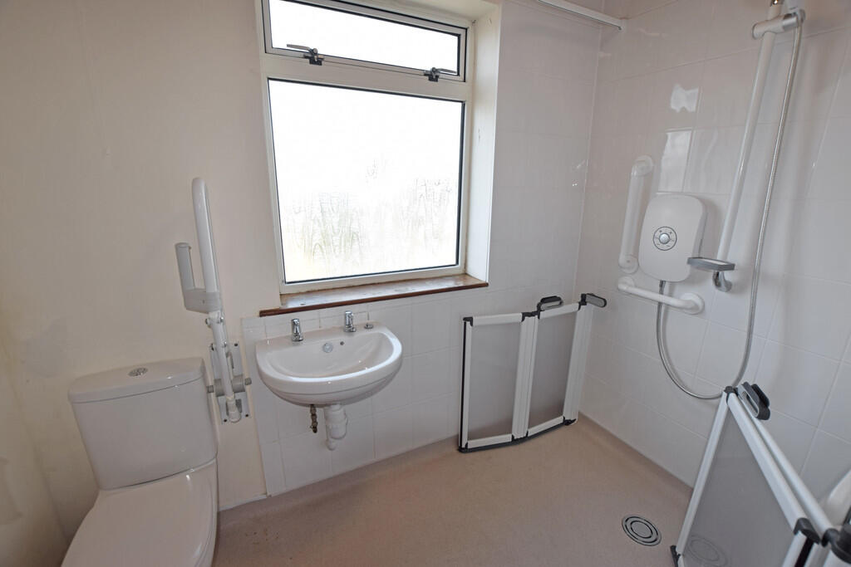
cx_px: 426
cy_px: 284
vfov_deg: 77.3
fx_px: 355
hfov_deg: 100.4
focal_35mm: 15
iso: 250
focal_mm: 10
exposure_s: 1/125
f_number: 5.6
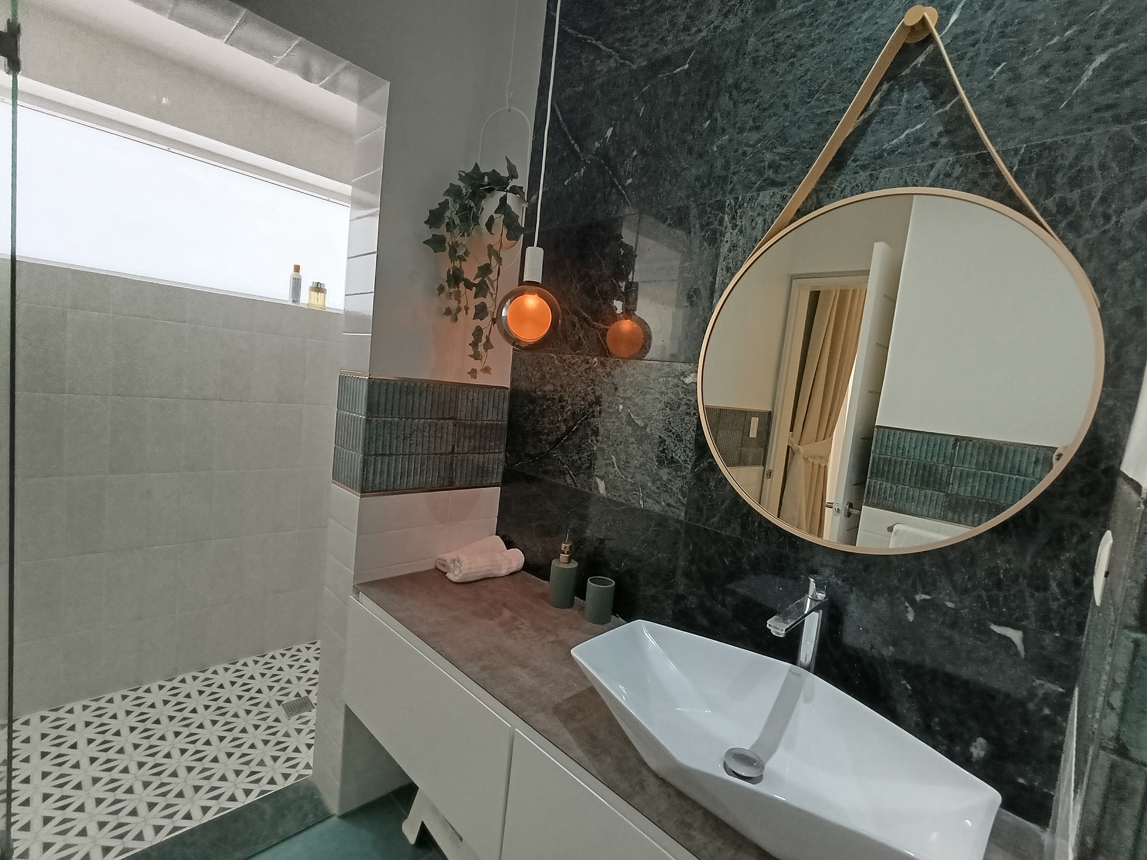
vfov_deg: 78.1
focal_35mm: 16
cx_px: 574
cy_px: 430
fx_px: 530
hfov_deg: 94.5
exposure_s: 1/99.9
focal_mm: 1.65
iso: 200
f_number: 2.2
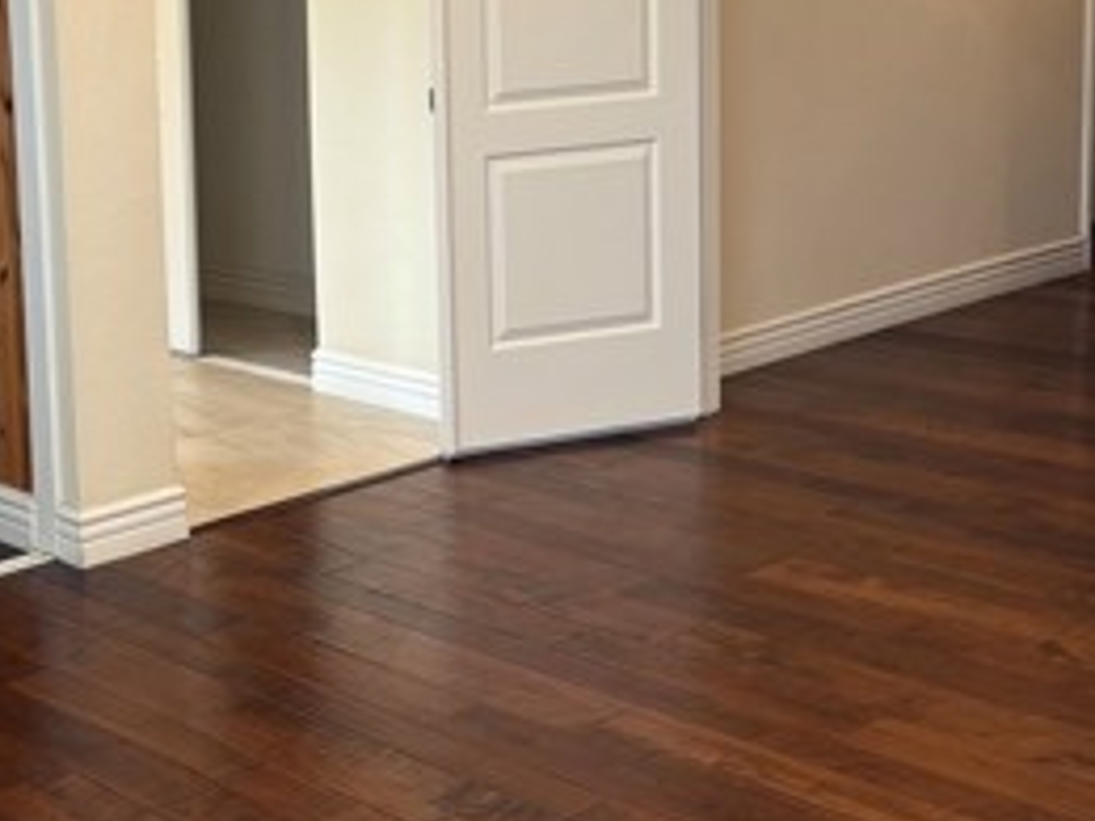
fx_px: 2024
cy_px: 194
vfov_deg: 22.7
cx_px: 51
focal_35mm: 64
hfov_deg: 28.7
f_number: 1.6
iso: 80
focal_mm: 5.96
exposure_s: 1/60
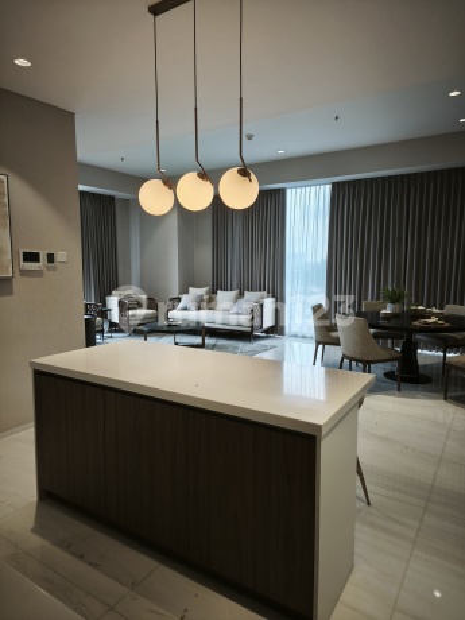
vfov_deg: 73.9
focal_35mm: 23
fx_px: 412
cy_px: 310
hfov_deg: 58.9
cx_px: 232
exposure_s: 1/50
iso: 200
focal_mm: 5.35
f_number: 1.7
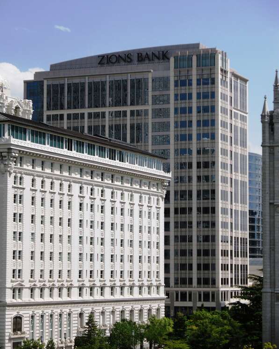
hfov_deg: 10.5
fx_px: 1518
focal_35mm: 147
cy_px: 171
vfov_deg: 13.1
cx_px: 140
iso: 80
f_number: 10.8
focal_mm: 19.67
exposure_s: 1/173
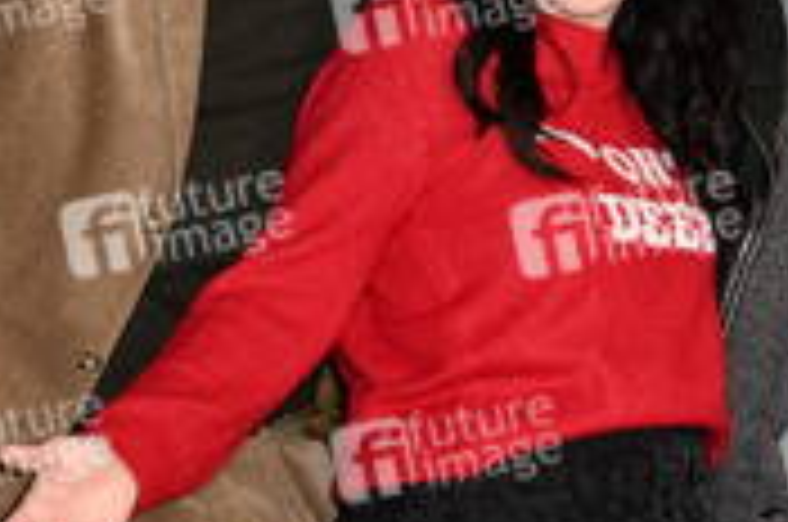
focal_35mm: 201
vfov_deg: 6.8
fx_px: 4392
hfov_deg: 10.2
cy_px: 112
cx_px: 507
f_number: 5.6
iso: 1000
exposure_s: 1/250
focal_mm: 78
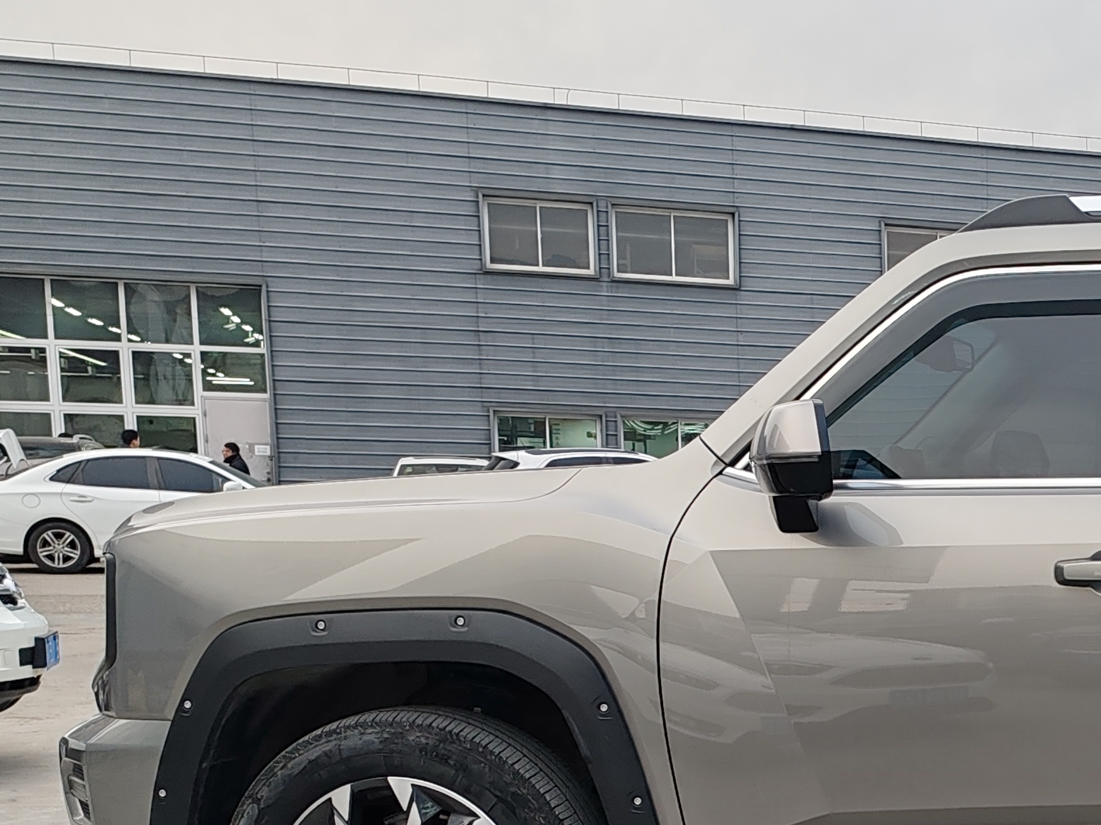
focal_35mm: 63
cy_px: 807
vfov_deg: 22.5
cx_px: 1205
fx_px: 2004
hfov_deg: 28.1
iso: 80
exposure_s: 1/100
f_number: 1.9
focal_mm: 6.12
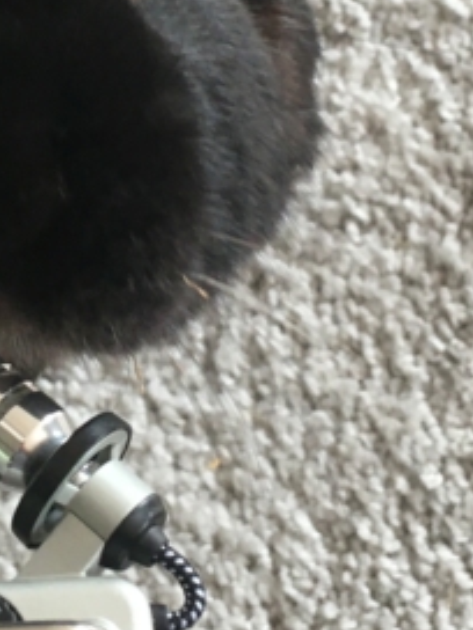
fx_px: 1986
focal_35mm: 109
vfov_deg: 17.9
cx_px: 7
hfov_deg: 13.4
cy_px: 107
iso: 50
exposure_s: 1/33
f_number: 2.2
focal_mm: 4.15
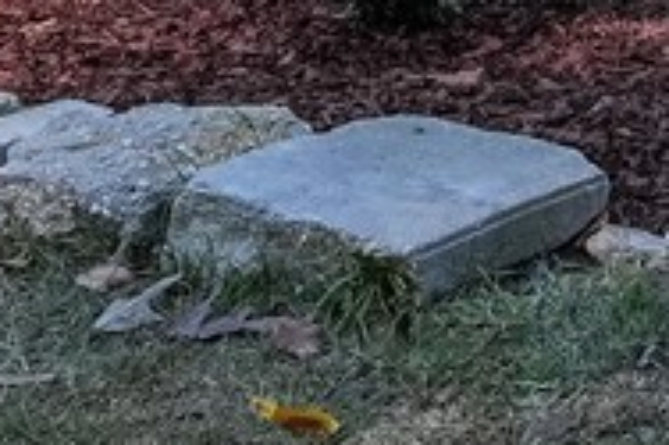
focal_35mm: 185
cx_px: 1767
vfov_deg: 6.9
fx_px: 3435
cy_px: -719
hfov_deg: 9.5
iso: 500
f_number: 5
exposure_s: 1/500
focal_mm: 32
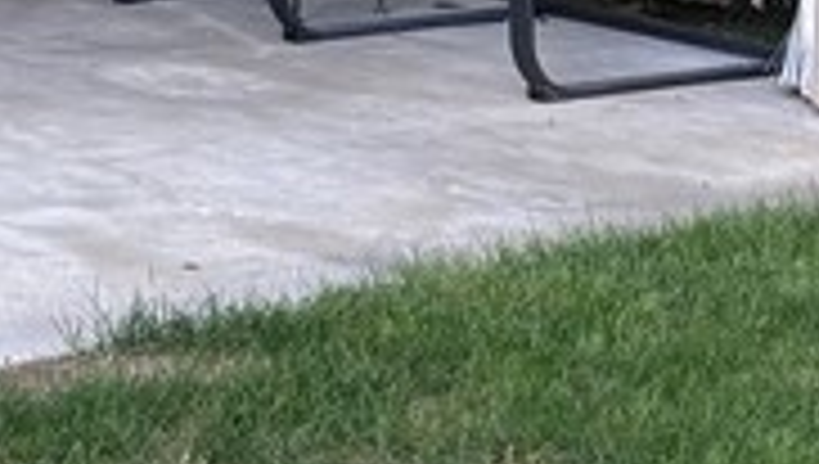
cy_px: -545
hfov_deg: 11.1
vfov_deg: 7.3
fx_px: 3458
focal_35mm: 159
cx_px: -1233
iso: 50
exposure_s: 1/377
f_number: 1.6
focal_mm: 5.96
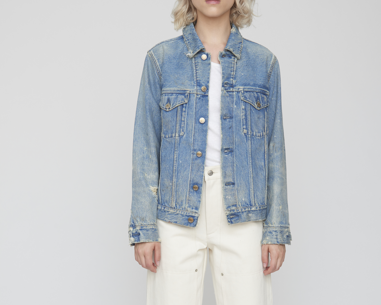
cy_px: 217
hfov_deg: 30.0
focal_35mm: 63
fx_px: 710
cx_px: 210
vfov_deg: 24.0
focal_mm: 40
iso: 200
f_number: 8
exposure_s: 1/160
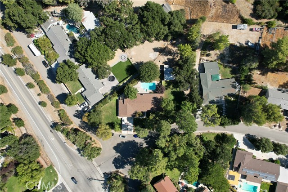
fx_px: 176
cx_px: 144
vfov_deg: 57.3
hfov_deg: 78.6
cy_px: 96
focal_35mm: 22
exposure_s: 1/1250
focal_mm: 8.38
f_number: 2.8
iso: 110
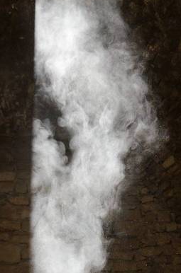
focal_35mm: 49
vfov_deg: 40.1
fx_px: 372
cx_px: 108
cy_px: 174
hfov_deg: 27.3
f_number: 3.5
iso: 2200
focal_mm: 18
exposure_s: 1/500
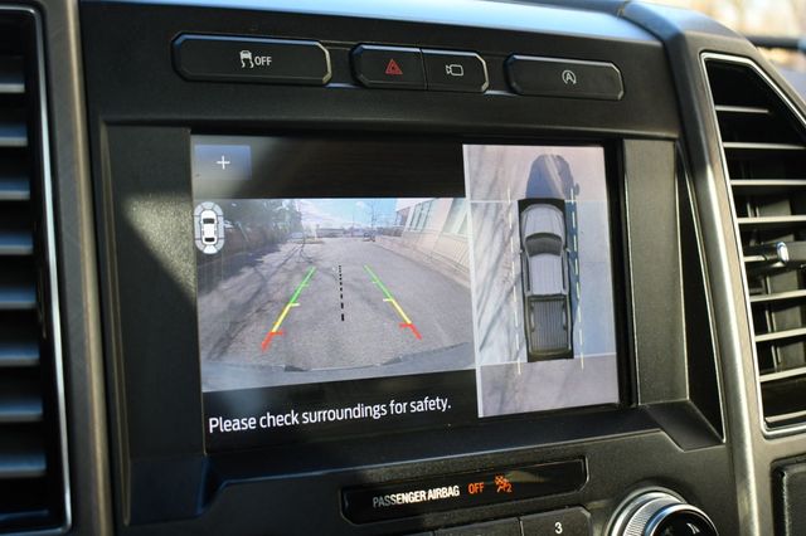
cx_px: 403
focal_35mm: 48
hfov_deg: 41.1
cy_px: 268
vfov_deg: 28.0
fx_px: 1074
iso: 640
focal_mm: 32
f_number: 4.5
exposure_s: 1/250
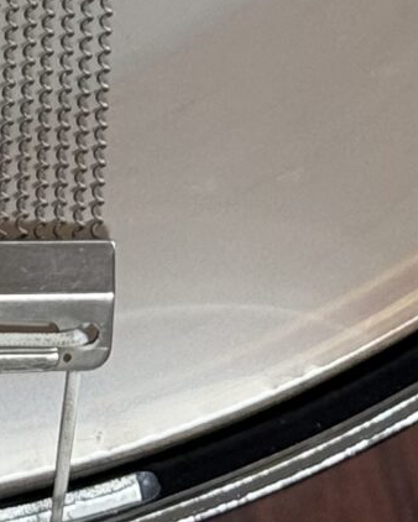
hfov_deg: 5.4
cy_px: -729
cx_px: -183
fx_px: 4389
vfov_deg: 6.5
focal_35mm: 284
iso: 100
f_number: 1.78
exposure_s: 1/60
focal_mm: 6.76
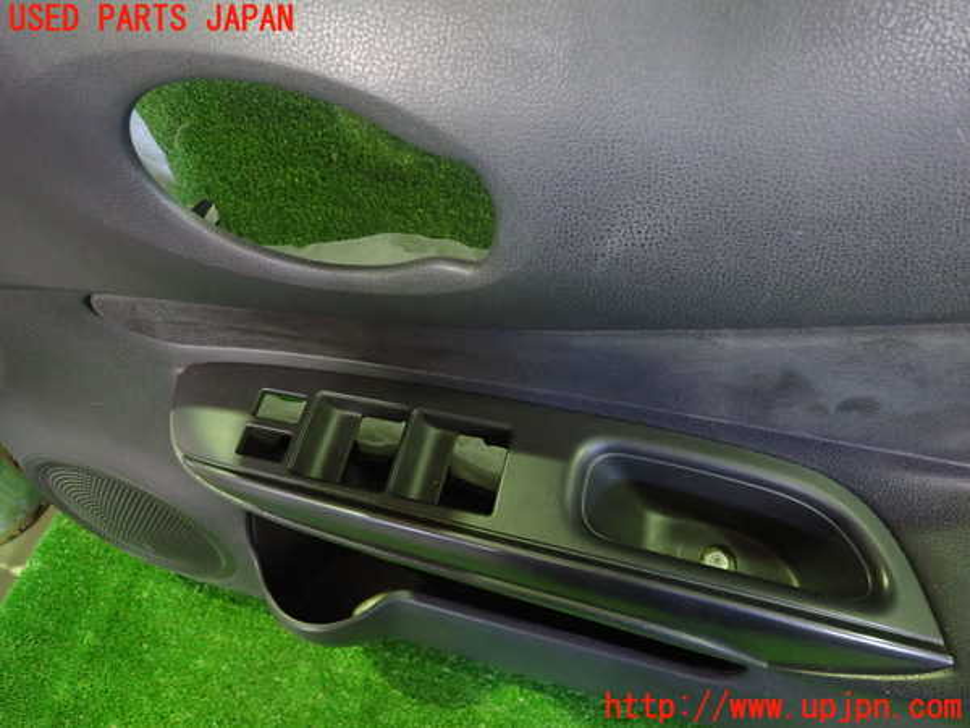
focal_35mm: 25
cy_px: 364
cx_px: 485
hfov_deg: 69.4
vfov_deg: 54.9
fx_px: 701
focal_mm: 4.5
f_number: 2
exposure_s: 1/25
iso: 800
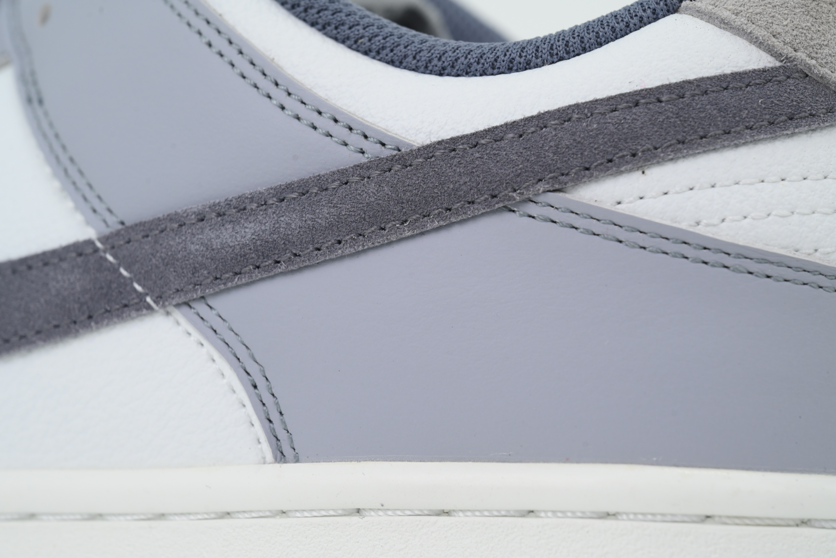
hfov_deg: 20.6
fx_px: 2299
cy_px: 279
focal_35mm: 99
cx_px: 418
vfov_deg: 13.8
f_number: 11
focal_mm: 99
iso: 400
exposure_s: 1/100
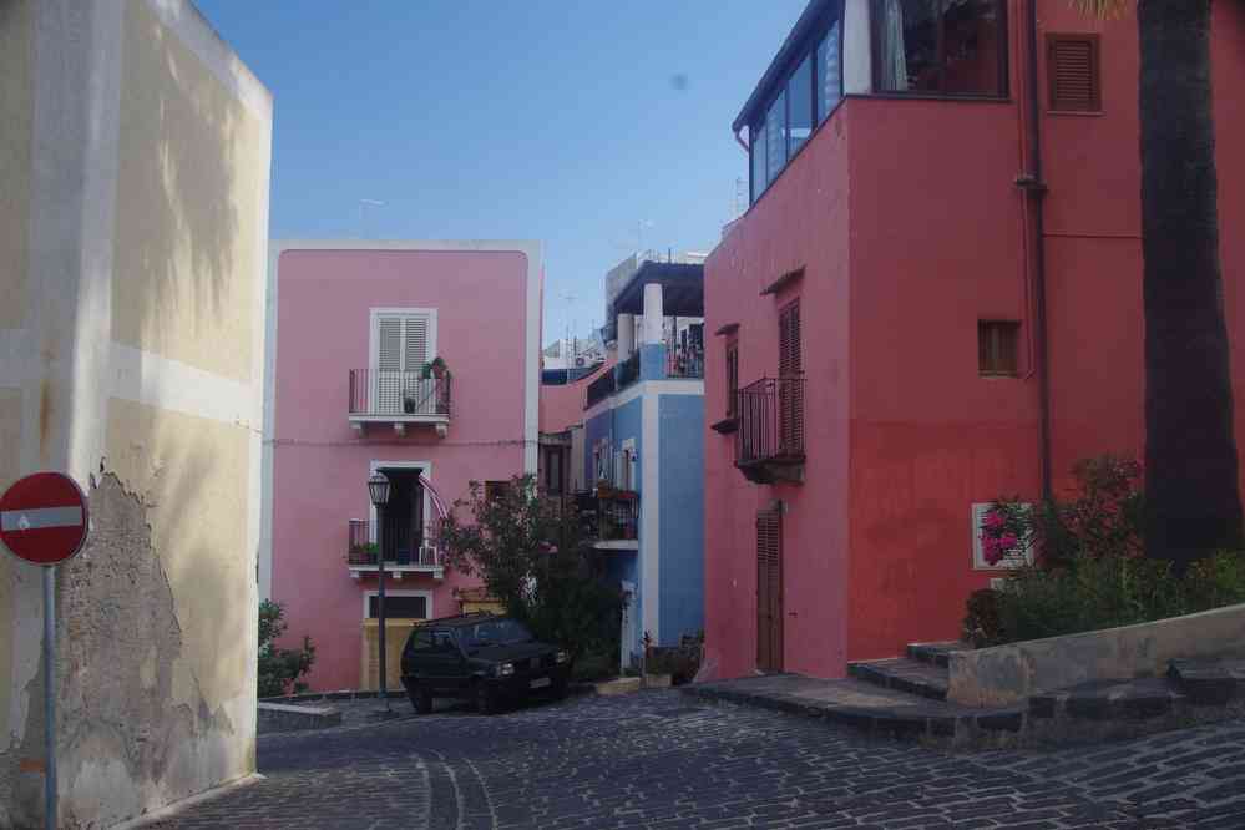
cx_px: 622
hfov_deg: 54.9
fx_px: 1198
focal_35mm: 35
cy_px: 415
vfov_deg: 38.2
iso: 200
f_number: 10
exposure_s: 1/50
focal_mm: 23.1
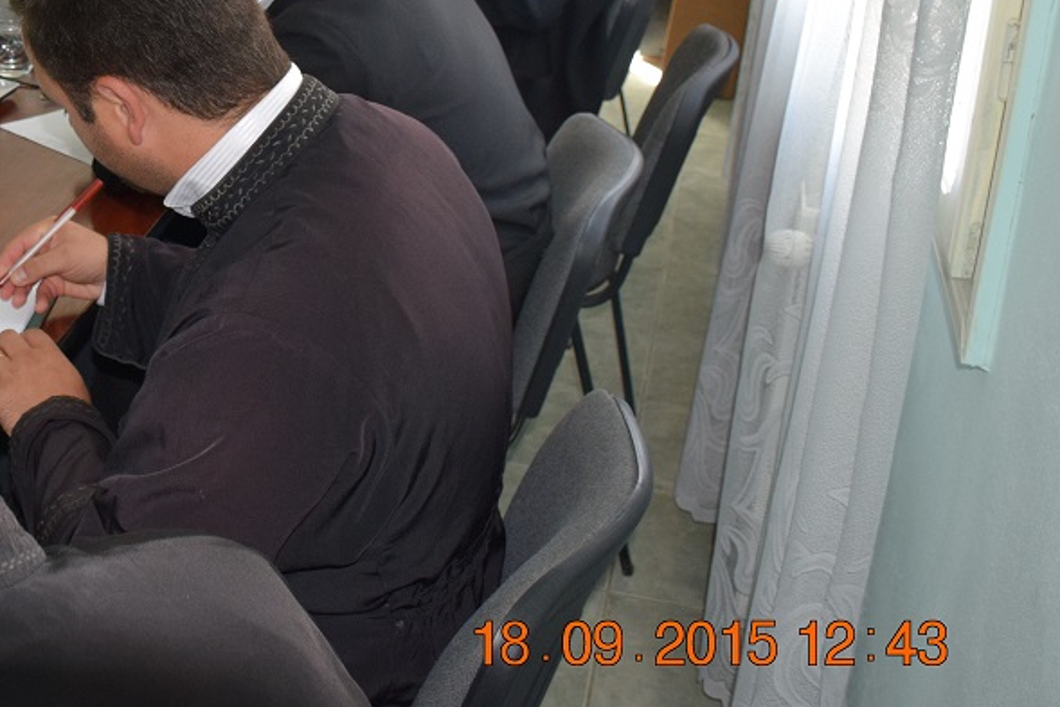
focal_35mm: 55
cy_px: 32
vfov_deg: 23.8
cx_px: 72
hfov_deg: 33.9
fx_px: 1620
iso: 800
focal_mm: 18
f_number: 5.6
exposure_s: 1/125
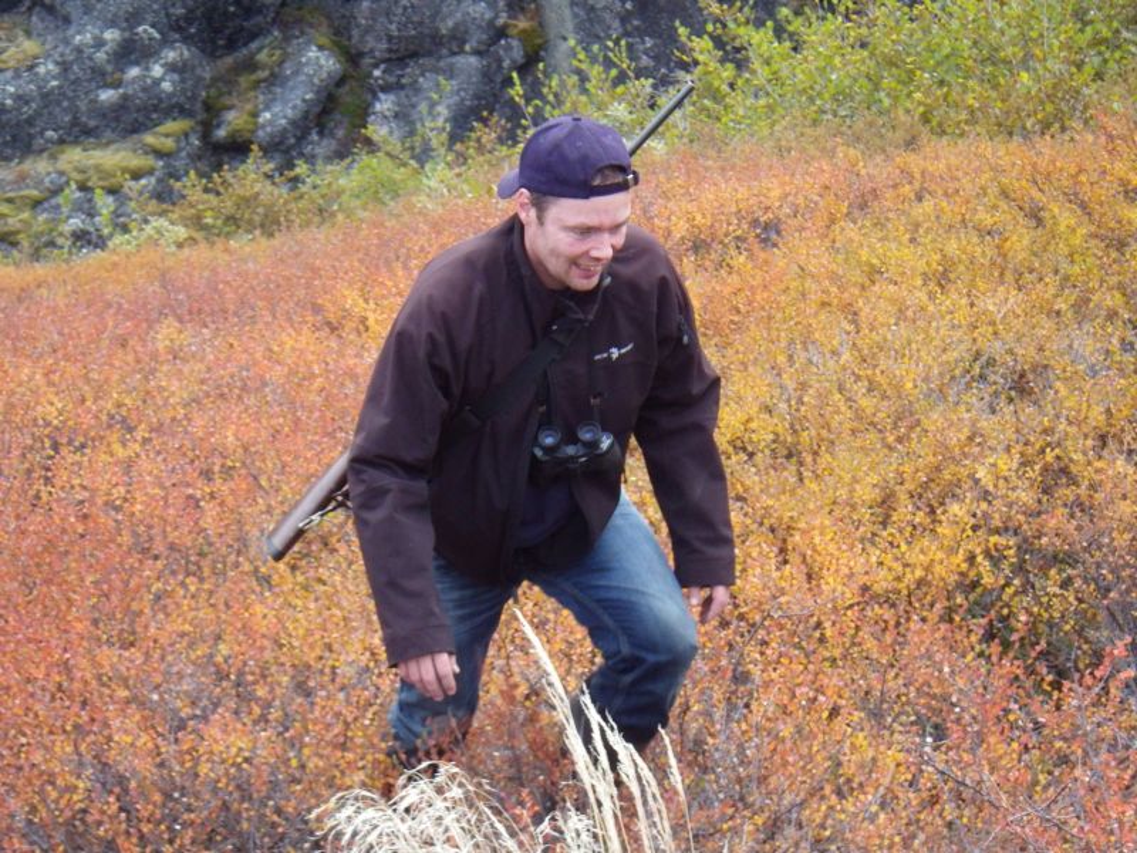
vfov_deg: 10.6
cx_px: 568
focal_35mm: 140
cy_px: 426
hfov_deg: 14.1
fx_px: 4598
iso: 400
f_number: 5.5
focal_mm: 25
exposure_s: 1/125
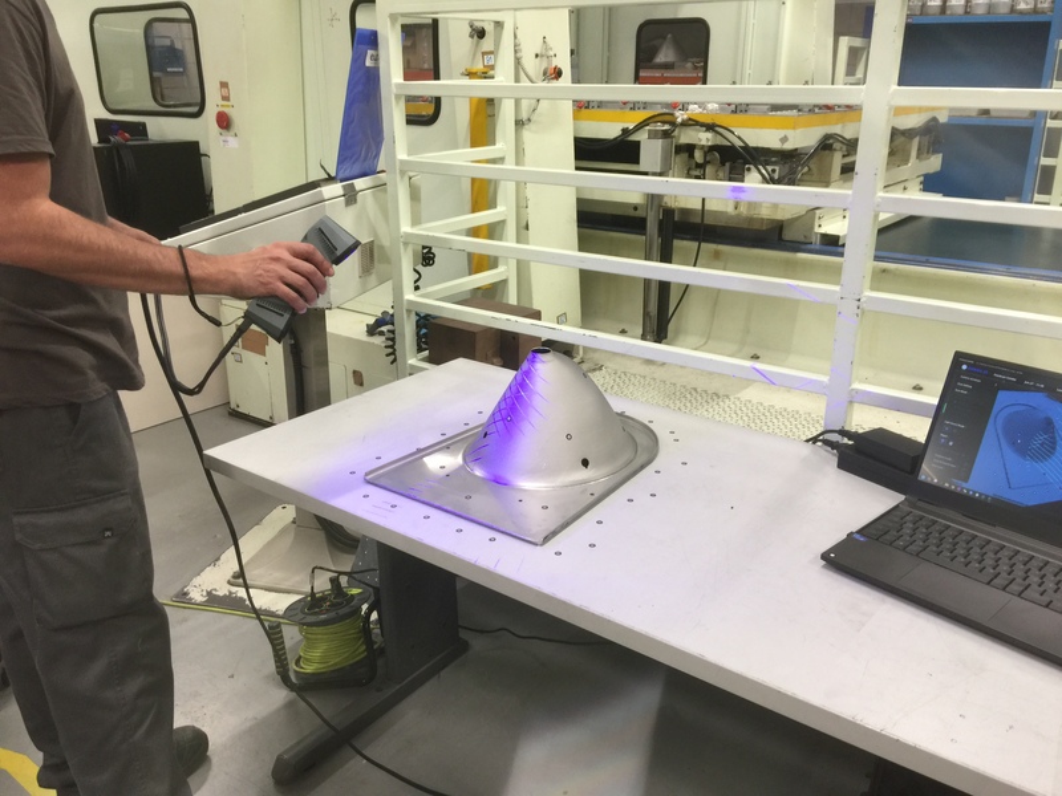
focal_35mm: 29
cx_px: 531
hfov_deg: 61.7
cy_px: 398
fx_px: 890
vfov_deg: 48.2
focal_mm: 4.15
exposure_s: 1/33
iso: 64
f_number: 2.2
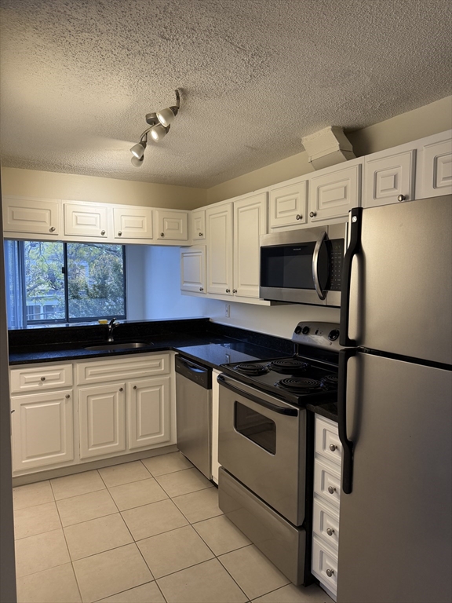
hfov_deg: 56.8
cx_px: 226
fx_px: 418
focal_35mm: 24
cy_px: 302
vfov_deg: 71.6
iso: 160
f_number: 1.78
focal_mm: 6.76
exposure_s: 1/120
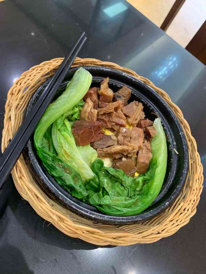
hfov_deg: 53.1
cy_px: 137
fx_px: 206
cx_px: 103
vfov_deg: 67.3
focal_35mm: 26
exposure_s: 1/60
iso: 125
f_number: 1.8
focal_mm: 4.25
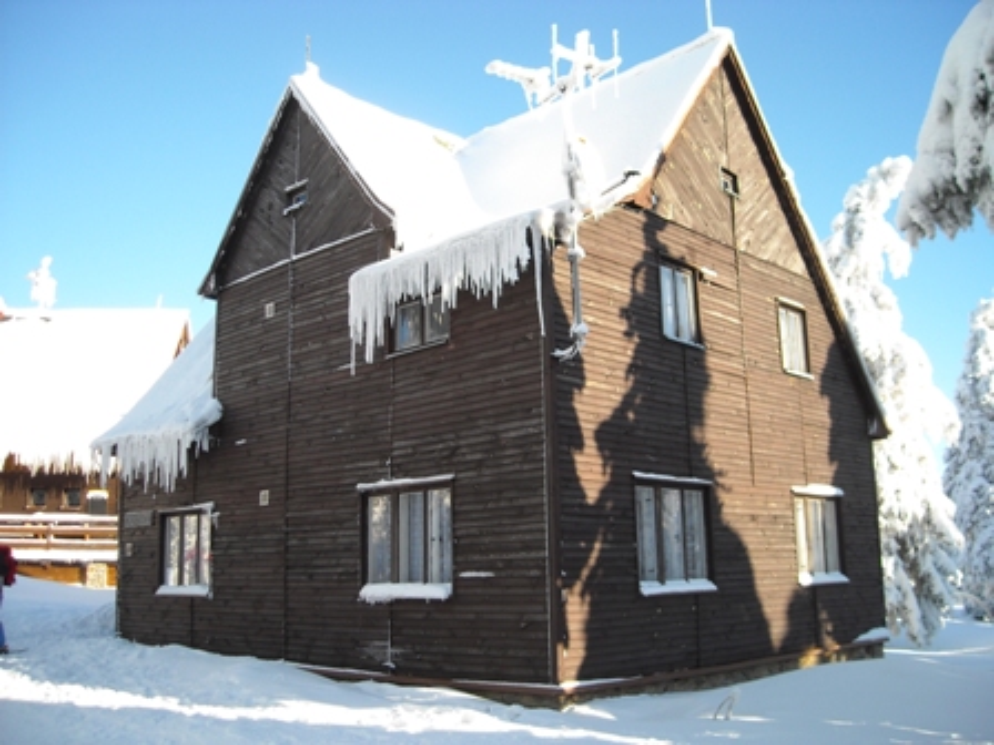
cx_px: 497
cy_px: 372
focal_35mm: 35
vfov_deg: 40.7
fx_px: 1005
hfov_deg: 52.6
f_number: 2.8
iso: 64
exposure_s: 1/353
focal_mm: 5.7
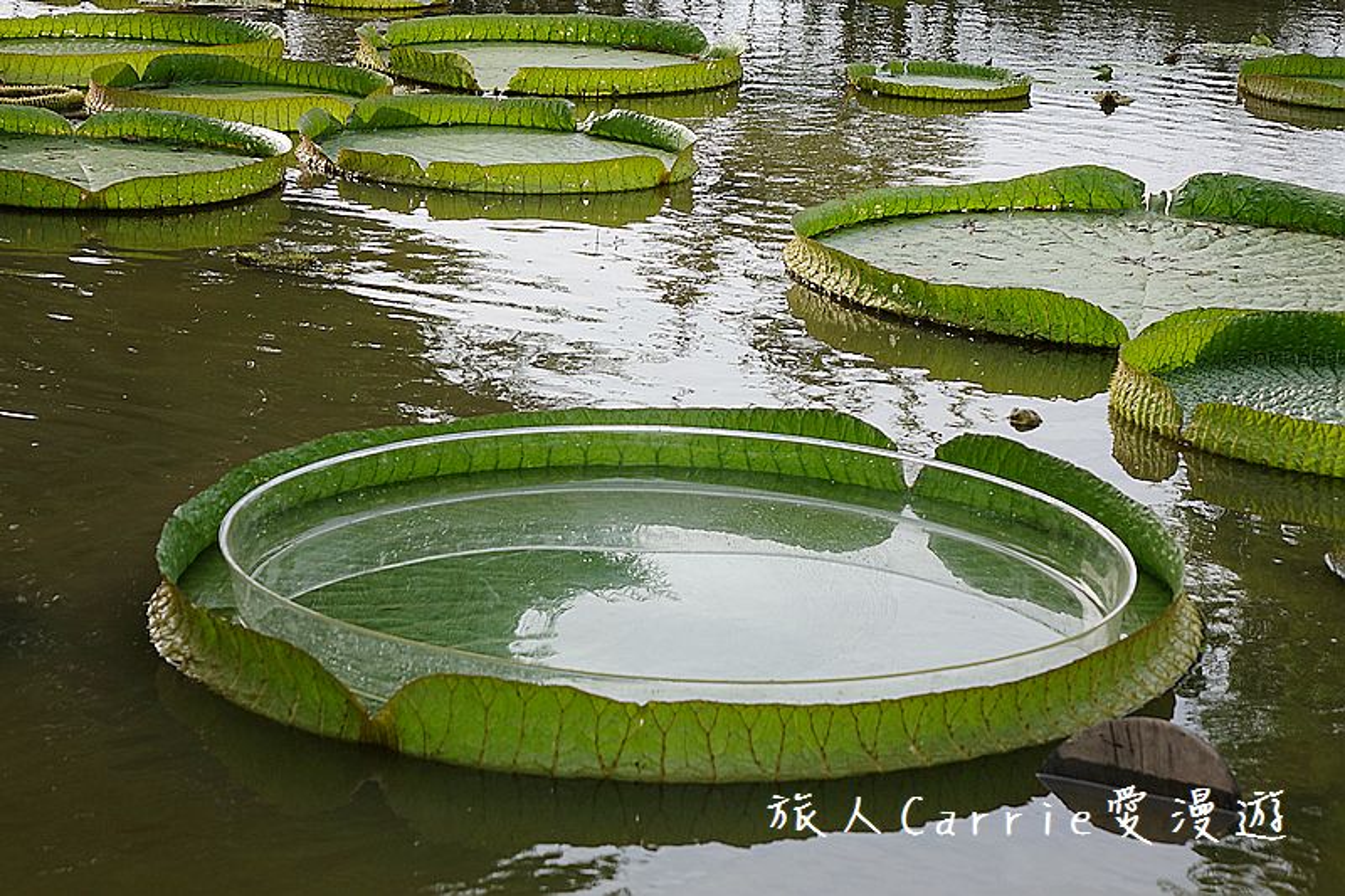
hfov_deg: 21.7
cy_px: 448
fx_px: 3511
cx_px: 672
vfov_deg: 14.5
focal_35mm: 94
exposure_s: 1/320
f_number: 4
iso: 100
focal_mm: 34.62
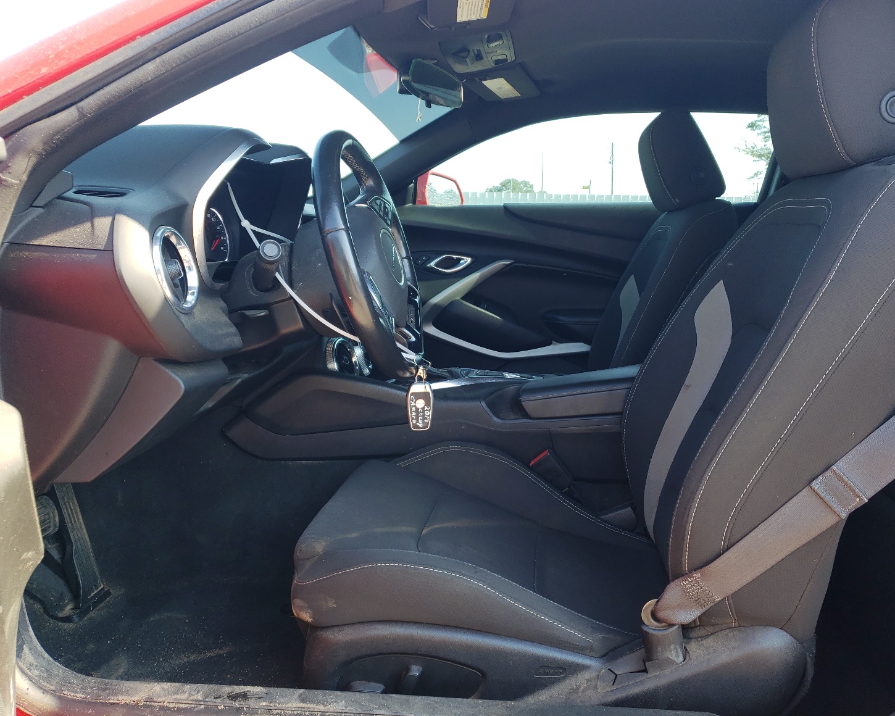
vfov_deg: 51.5
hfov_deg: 62.1
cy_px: 346
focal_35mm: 28
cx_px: 481
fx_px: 742
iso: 50
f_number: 1.5
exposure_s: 1/217
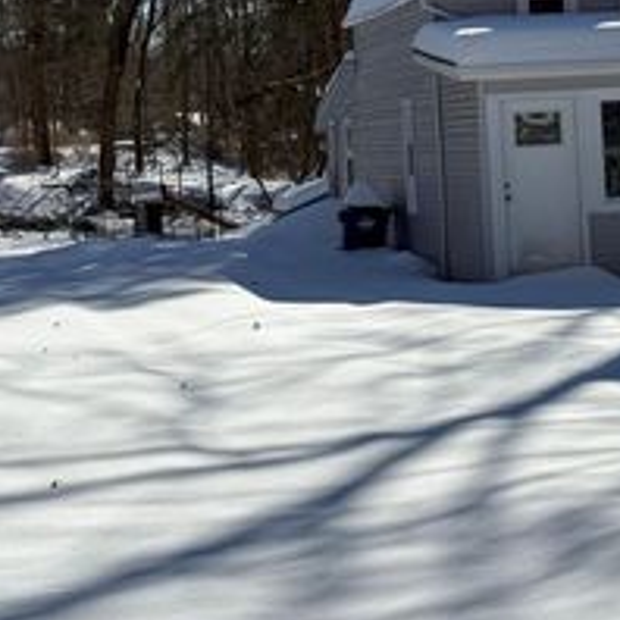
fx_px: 2168
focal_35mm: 107
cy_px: 111
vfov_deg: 16.1
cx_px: 529
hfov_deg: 16.1
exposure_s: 1/8772
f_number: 1.78
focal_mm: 6.76
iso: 64
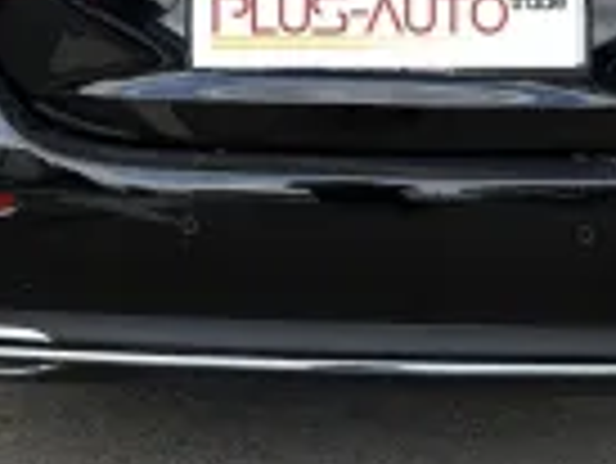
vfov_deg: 21.5
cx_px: 319
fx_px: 1122
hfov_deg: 30.7
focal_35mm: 63
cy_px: -108
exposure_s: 1/695
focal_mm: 6.76
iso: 80
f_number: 1.78
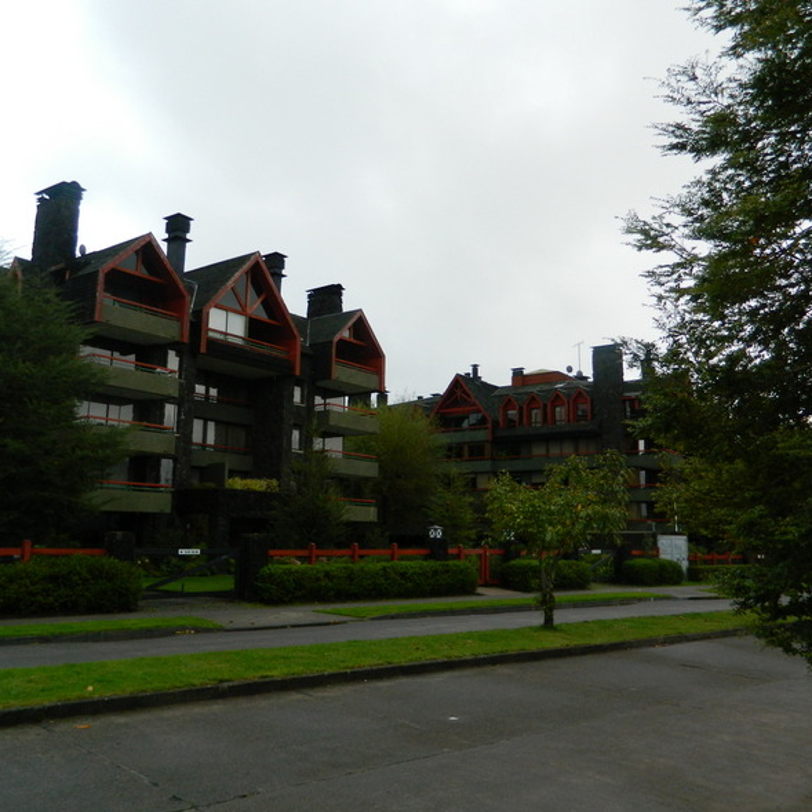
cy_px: 403
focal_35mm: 30
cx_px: 422
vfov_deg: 54.0
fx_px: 796
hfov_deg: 54.0
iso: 180
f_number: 3.1
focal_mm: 4.5
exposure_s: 1/30
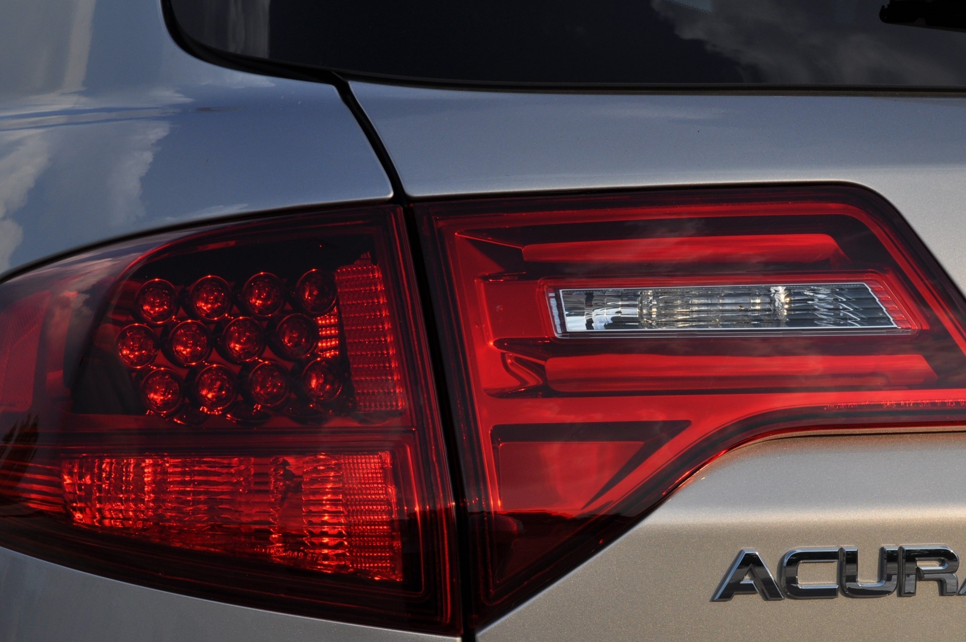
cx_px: 488
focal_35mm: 106
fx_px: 2832
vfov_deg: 12.9
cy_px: 385
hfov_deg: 19.4
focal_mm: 55
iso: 200
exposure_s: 1/400
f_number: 10
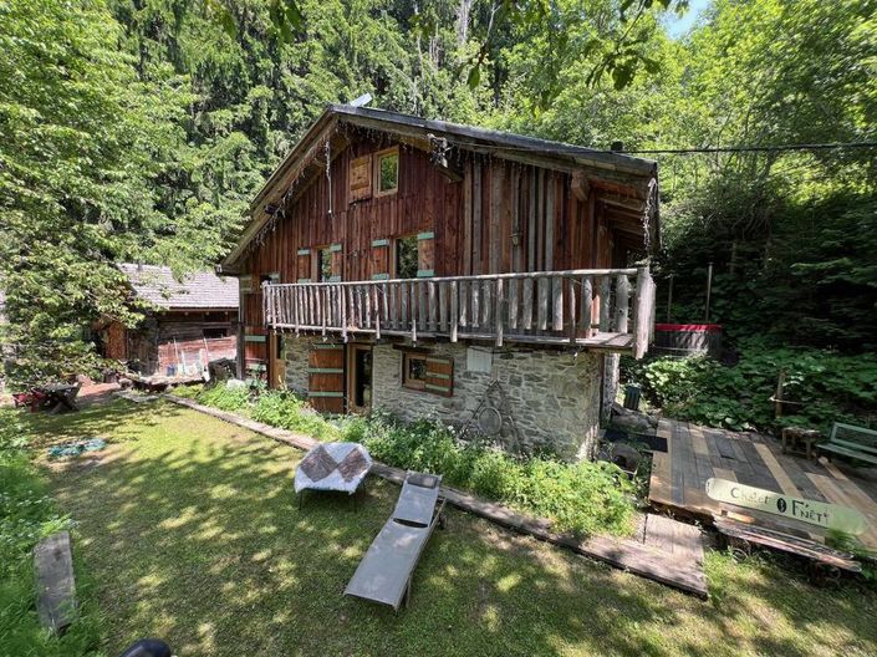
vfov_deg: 89.9
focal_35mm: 13
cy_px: 328
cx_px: 438
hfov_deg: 106.2
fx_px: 329
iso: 32
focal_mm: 1.57
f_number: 1.8
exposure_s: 1/101
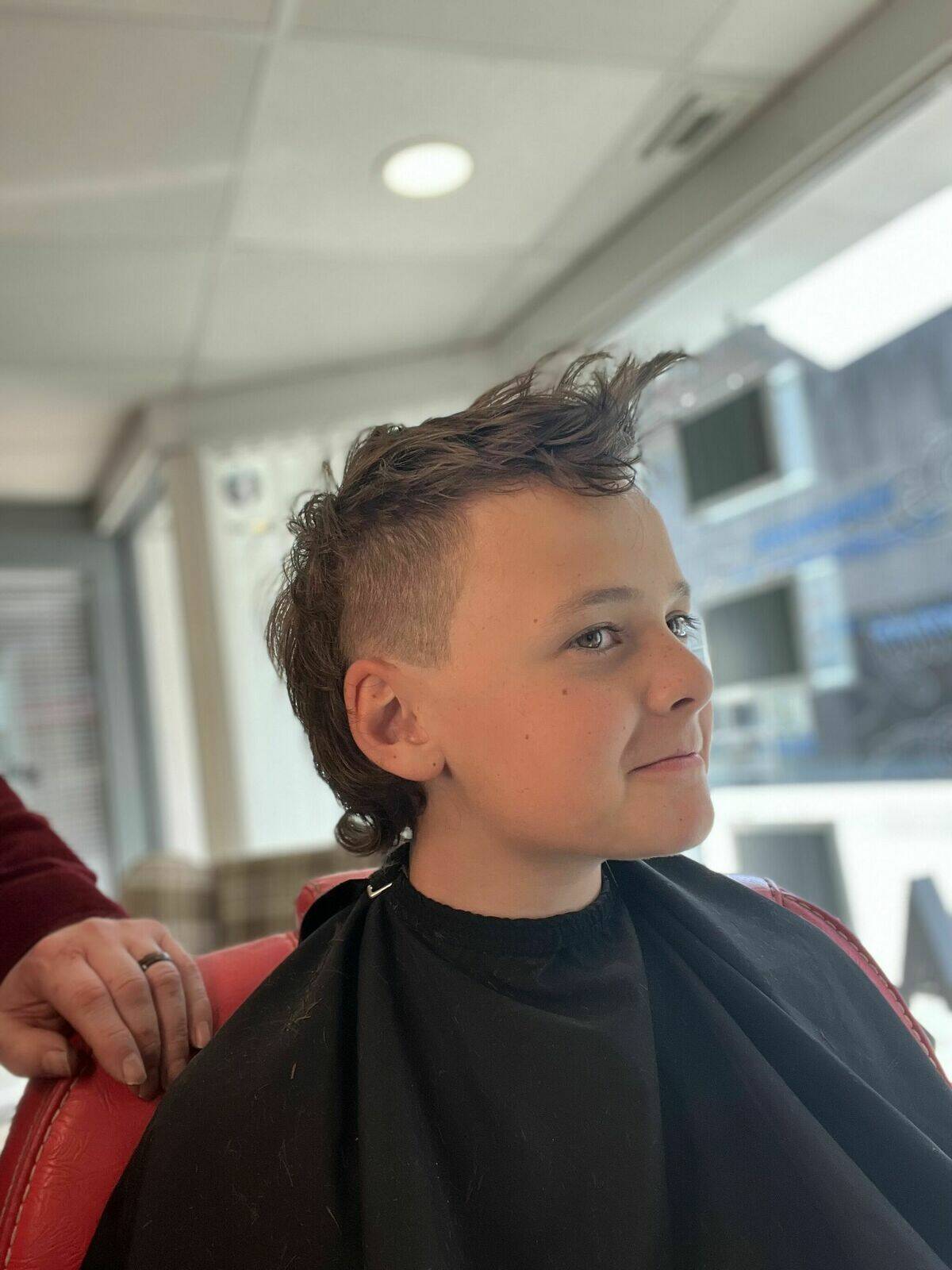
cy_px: 635
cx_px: 476
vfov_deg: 60.0
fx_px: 1100
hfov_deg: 46.8
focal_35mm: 30
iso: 32
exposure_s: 1/100
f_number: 2.2
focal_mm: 2.71
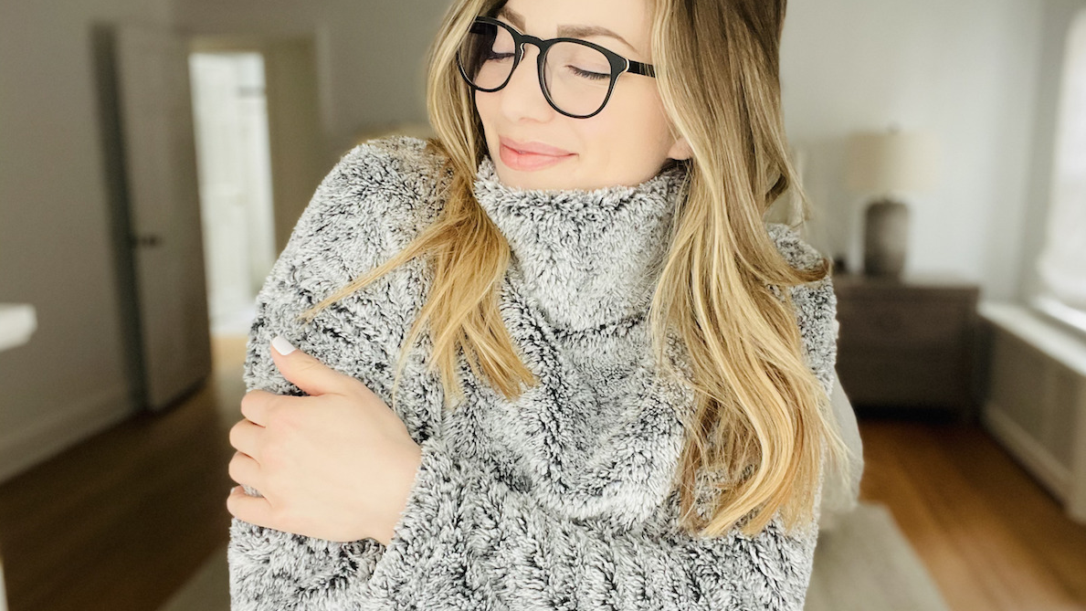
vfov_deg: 35.6
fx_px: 950
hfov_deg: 59.5
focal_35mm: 33
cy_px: 328
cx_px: 545
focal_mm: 2.71
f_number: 2.2
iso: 250
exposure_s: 1/60
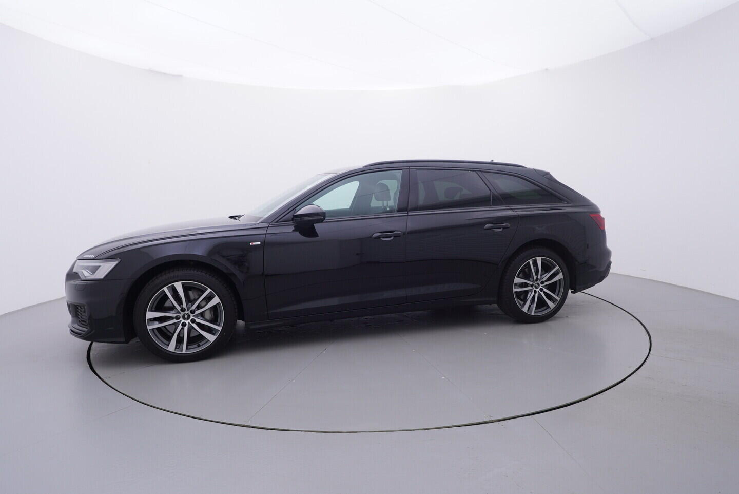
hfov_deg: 77.3
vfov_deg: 56.2
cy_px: 247
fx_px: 462
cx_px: 370
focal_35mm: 22
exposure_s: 1/80
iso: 200
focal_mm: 15
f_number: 5
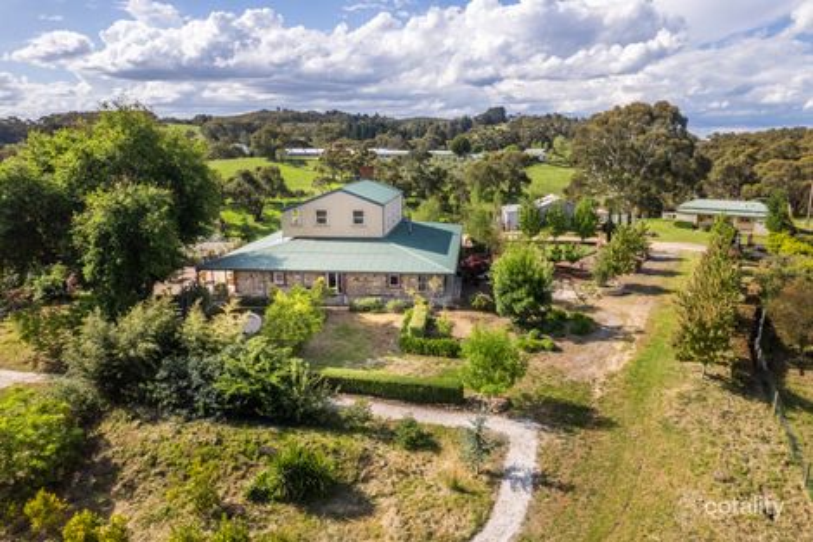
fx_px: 497
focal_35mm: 22
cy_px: 271
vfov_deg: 57.2
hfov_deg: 78.6
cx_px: 406
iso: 200
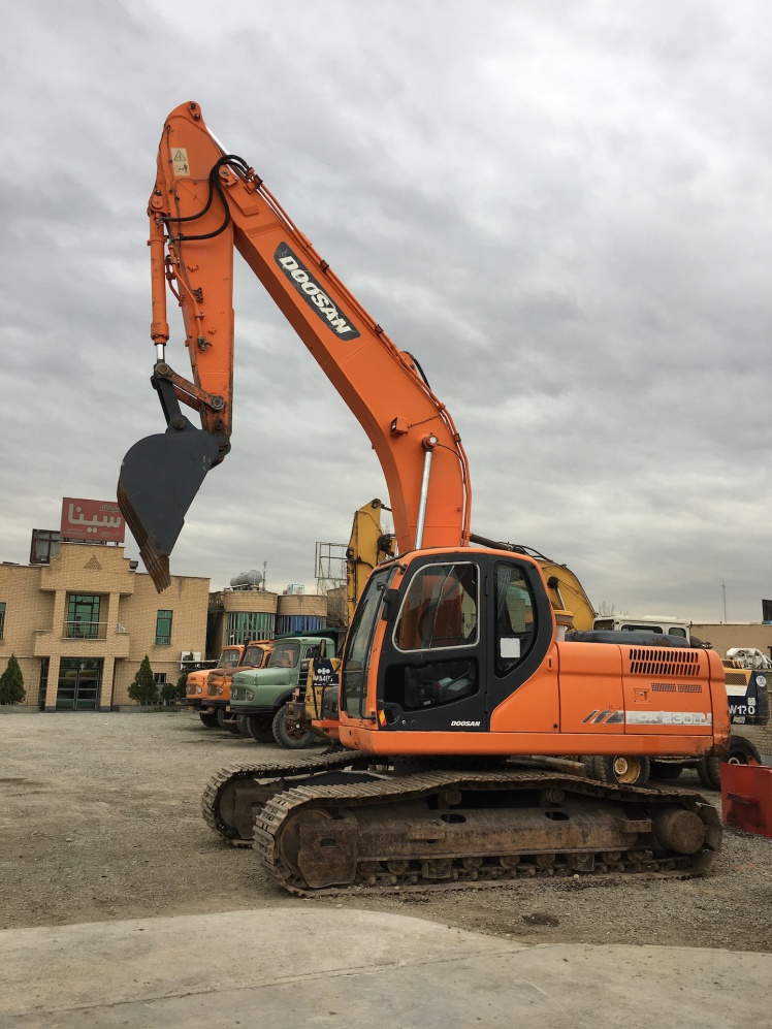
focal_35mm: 29
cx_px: 386
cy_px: 514
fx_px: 862
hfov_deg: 48.2
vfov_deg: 61.7
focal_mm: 4.15
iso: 25
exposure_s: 1/938
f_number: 2.2
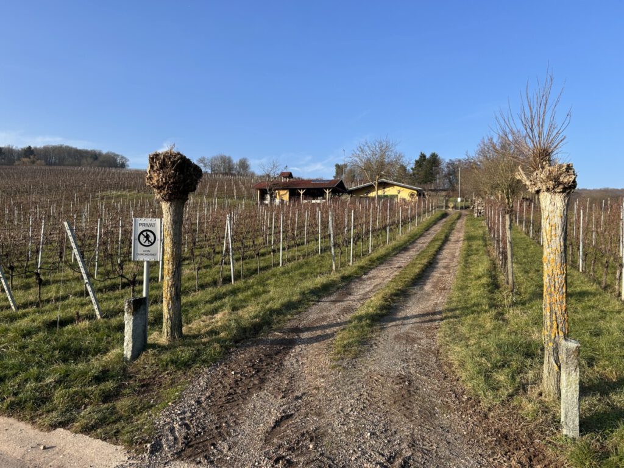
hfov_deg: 67.3
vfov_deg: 53.1
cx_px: 312
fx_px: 469
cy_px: 234
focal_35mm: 26
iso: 50
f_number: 1.5
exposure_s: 1/1724
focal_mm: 5.7
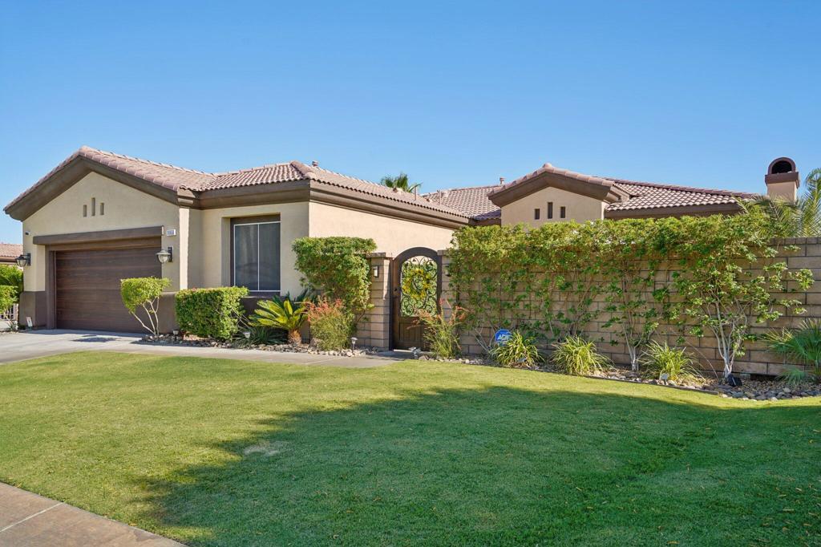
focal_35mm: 27
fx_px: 616
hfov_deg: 67.4
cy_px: 274
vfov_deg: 47.9
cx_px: 410
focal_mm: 27
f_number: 8
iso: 100
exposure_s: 1/125
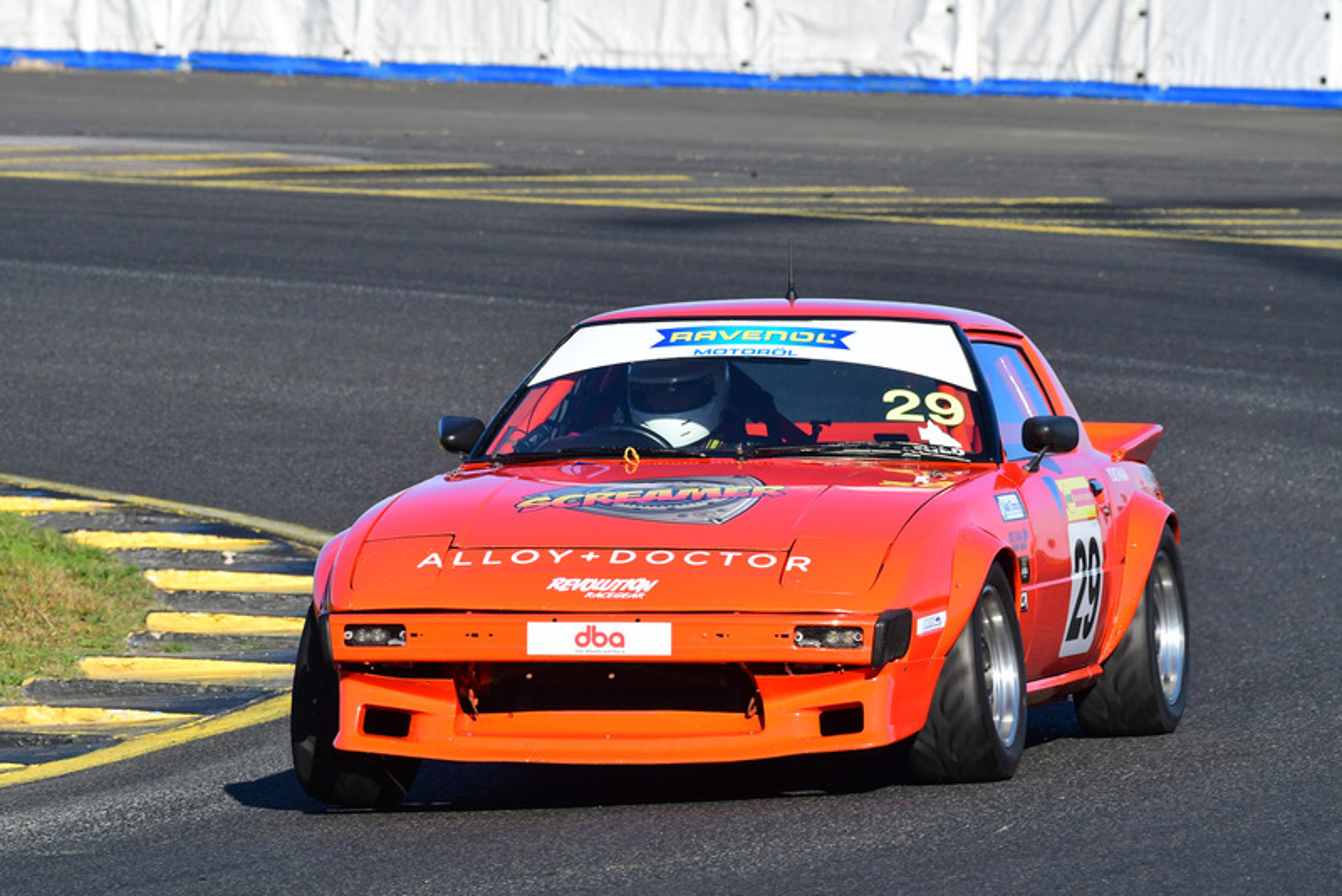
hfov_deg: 4.6
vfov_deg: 3.1
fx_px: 16780
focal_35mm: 450
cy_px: 448
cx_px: 671
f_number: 11
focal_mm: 300
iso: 800
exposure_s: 1/800
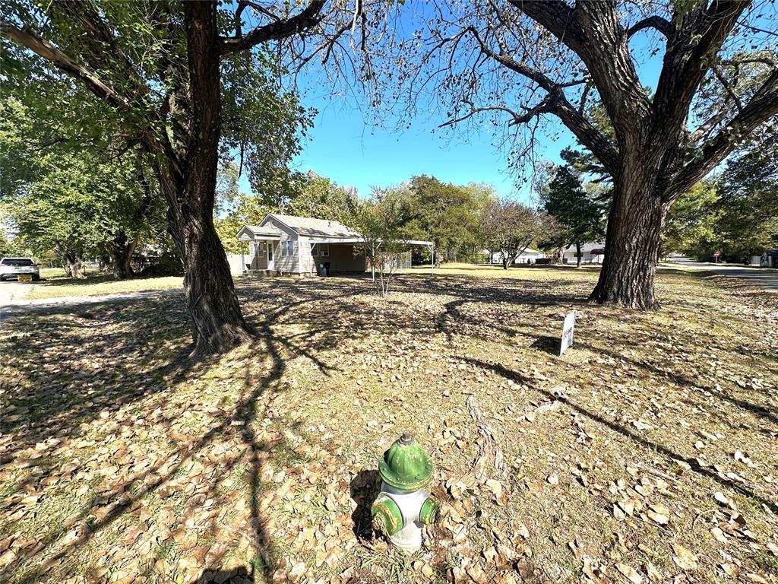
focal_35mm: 14
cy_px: 292
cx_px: 389
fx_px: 315
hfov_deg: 102.1
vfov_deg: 85.7
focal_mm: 2.22
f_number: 2.2
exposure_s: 1/1159
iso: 40
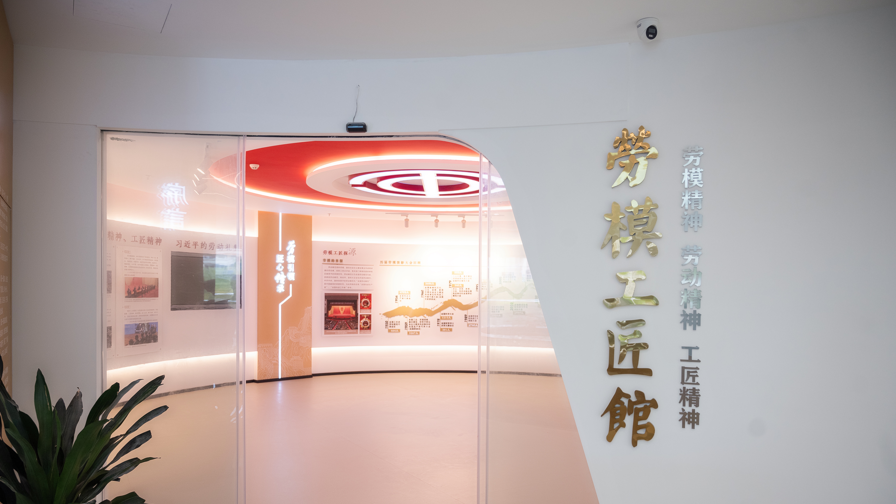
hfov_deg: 71.9
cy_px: 297
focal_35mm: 26
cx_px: 454
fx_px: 618
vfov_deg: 44.2
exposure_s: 1/160
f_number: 4
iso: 250
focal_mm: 24
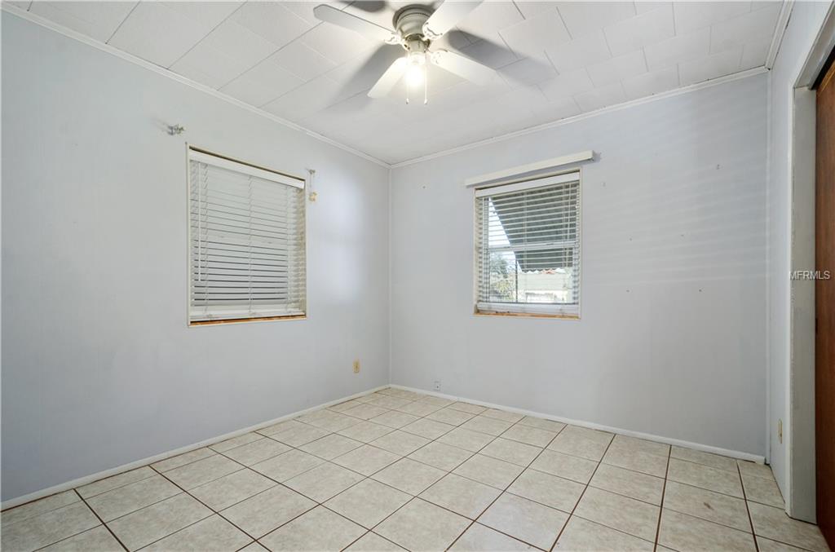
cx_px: 418
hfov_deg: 100.5
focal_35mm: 15
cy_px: 276
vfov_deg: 77.0
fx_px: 347
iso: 200
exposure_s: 1/2
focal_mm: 10
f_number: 8
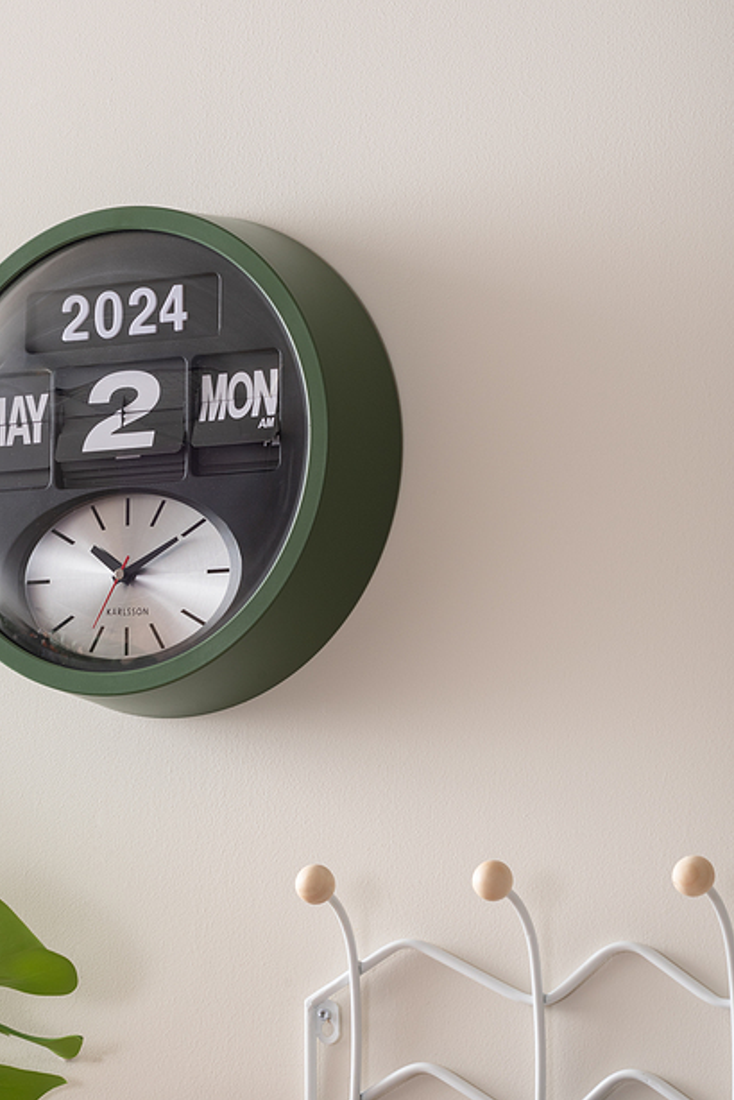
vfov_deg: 17.0
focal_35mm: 120
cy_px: 739
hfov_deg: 11.4
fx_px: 3666
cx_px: 266
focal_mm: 85
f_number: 13
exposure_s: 1/125
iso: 125
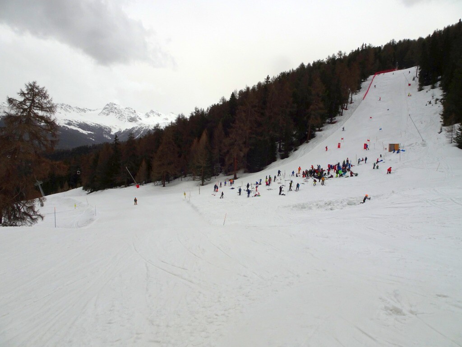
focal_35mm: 24
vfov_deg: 56.8
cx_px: 231
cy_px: 174
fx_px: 320
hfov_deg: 71.6
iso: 80
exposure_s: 1/2000
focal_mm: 4.1
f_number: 3.5
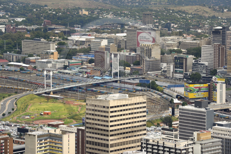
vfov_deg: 9.8
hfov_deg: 14.7
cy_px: 77
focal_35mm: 140
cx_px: 116
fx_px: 898
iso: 200
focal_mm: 140
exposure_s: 1/400
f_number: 9
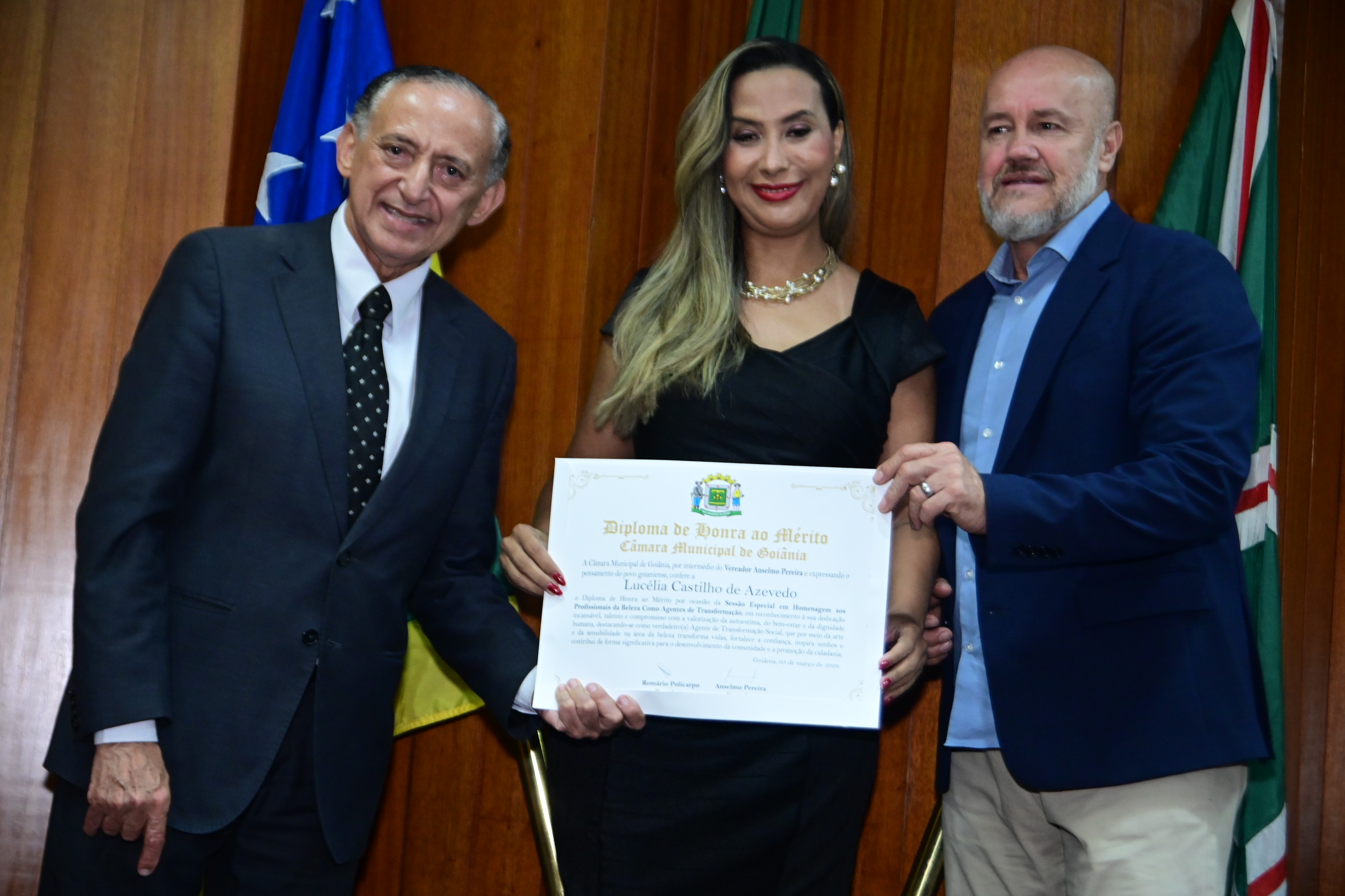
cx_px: 672
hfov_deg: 30.5
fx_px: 2466
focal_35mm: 66
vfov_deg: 20.6
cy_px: 448
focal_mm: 66
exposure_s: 1/250
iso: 5000
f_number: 5.6
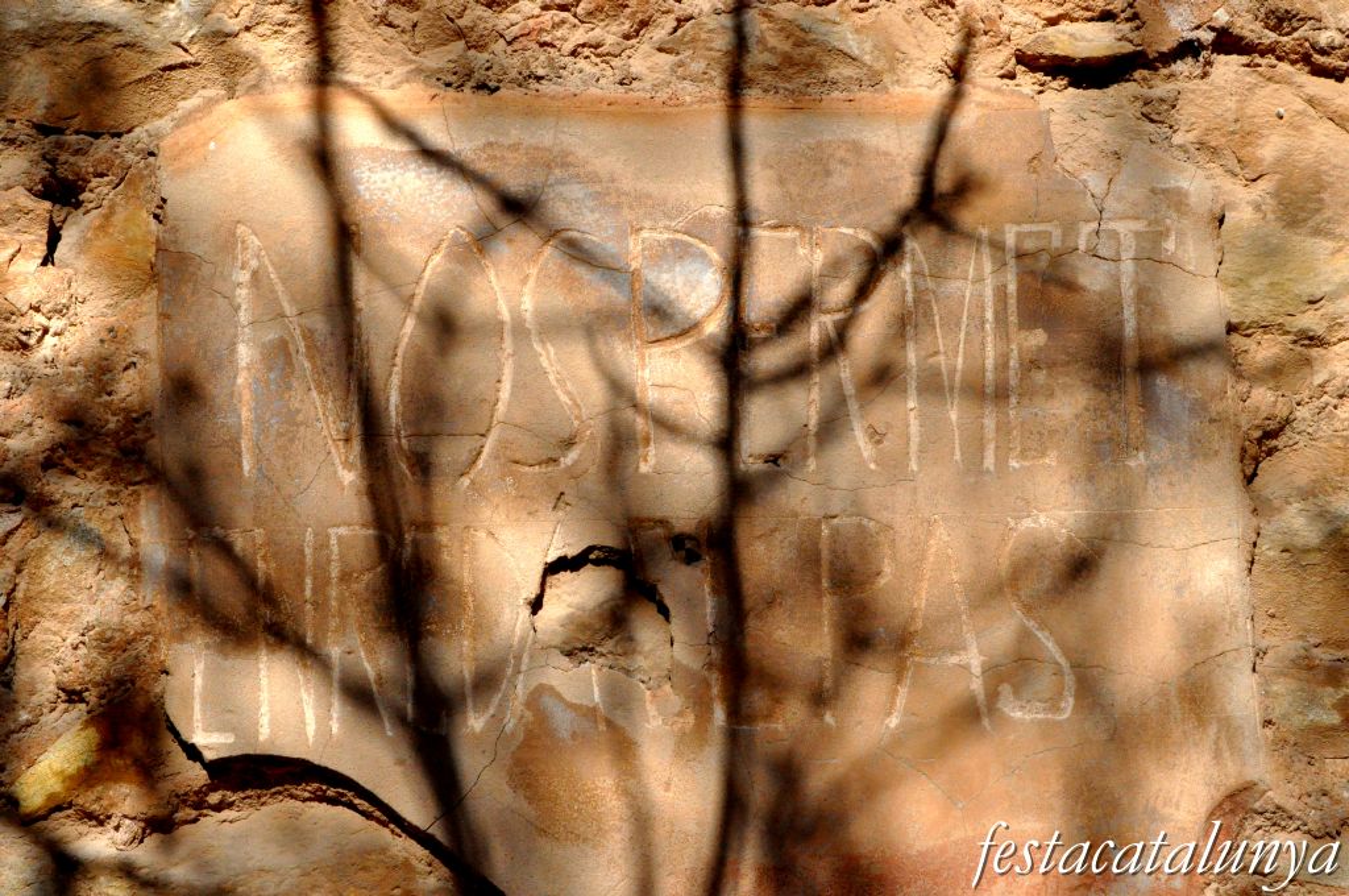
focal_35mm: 82
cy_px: 448
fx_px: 3088
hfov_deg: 24.6
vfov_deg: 16.5
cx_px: 674
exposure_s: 1/1000
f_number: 16
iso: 2000
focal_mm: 55
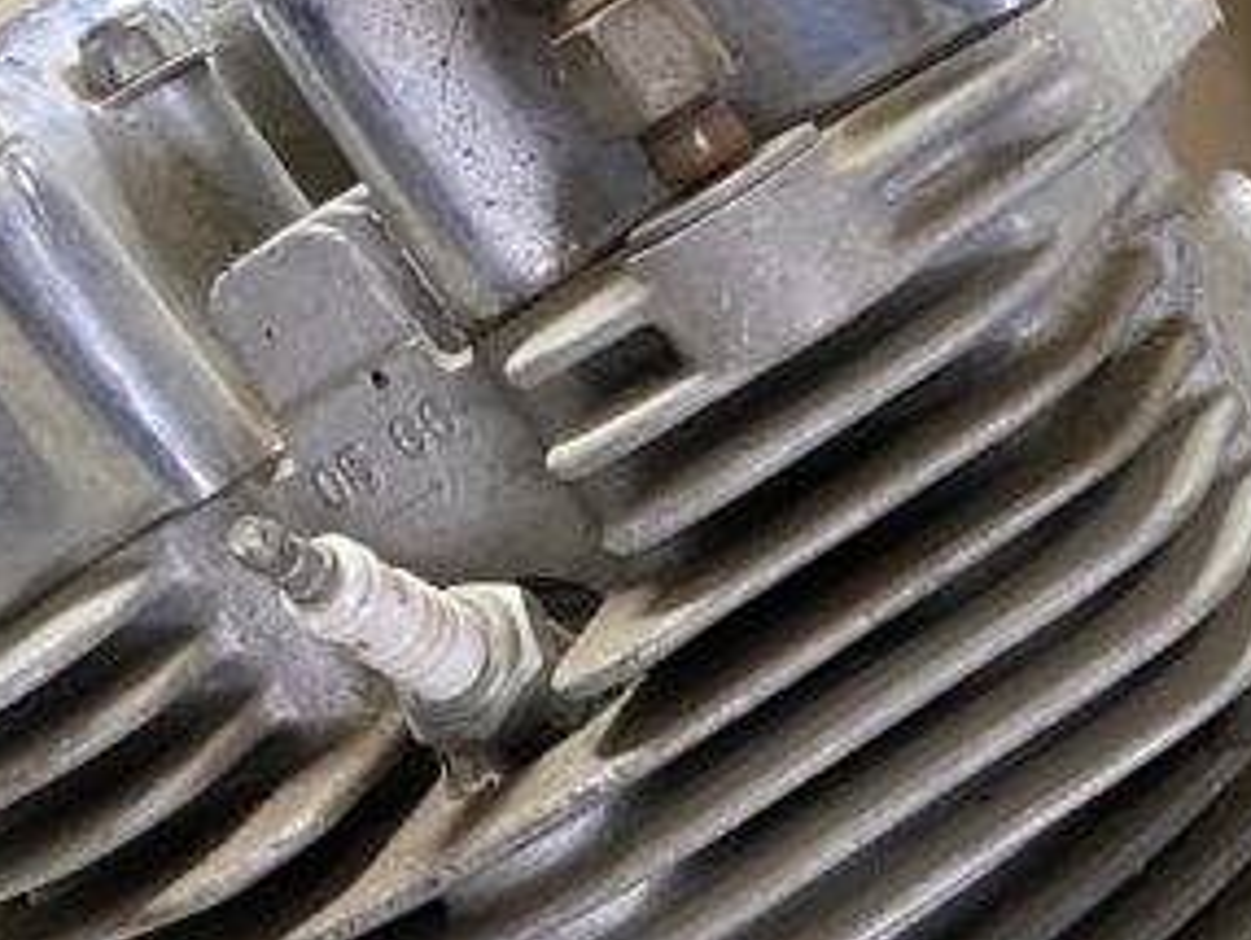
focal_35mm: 93
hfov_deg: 19.6
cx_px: 1588
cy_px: 1364
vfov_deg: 14.9
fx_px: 3364
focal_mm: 4.25
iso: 400
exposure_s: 1/60
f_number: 1.8
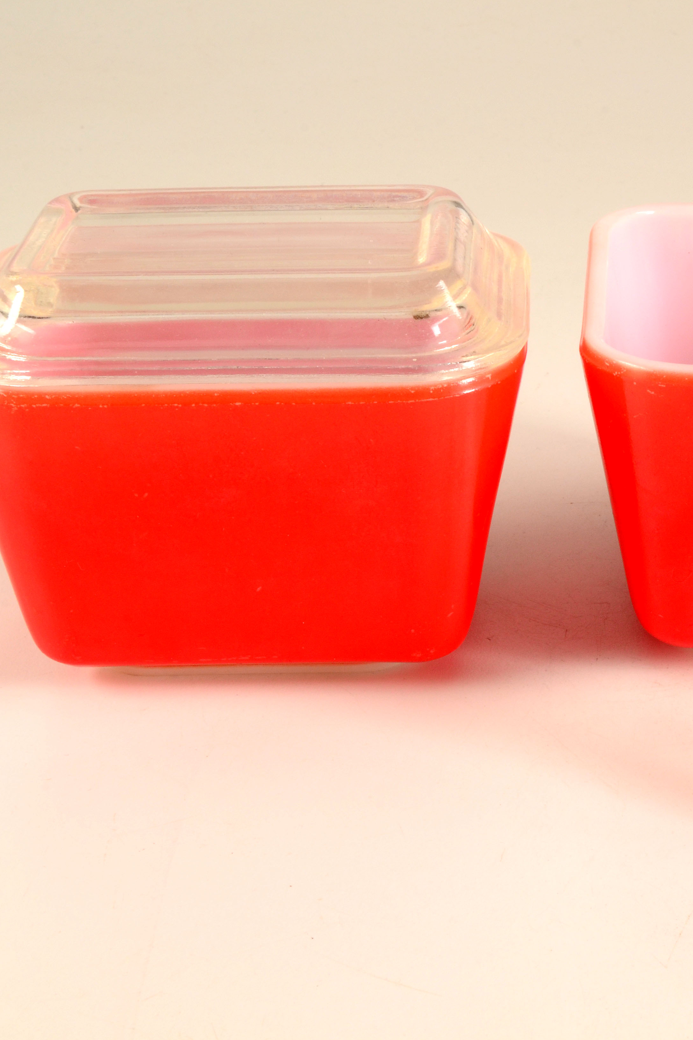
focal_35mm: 86
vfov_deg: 23.6
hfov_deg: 15.7
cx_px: 586
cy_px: 520
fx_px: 2483
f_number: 20
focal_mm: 38
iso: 200
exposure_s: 1/160
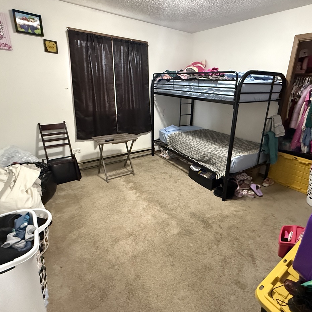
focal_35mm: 19
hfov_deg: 77.3
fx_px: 194
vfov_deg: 77.7
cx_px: 177
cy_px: 154
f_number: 2.2
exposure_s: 1/60
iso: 1250
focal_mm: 2.22
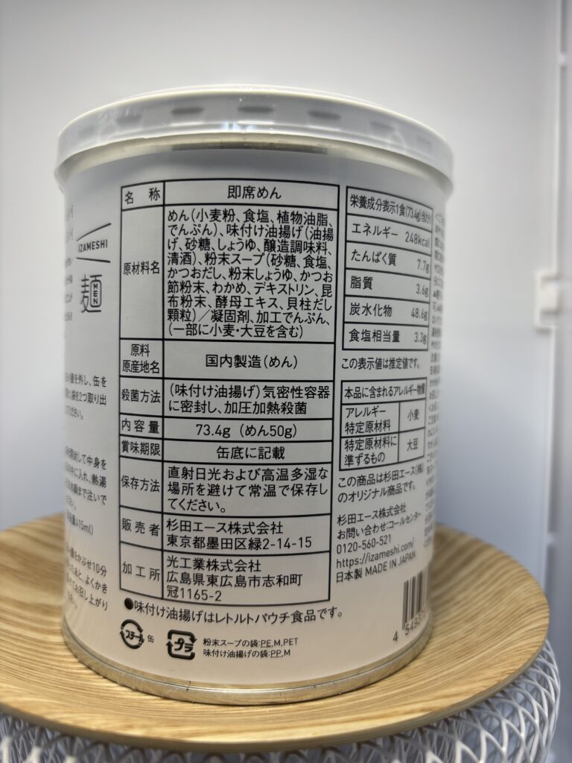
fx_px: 573
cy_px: 382
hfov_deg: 53.1
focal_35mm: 26
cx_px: 286
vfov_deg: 67.3
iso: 64
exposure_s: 1/121
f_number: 1.6
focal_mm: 5.96
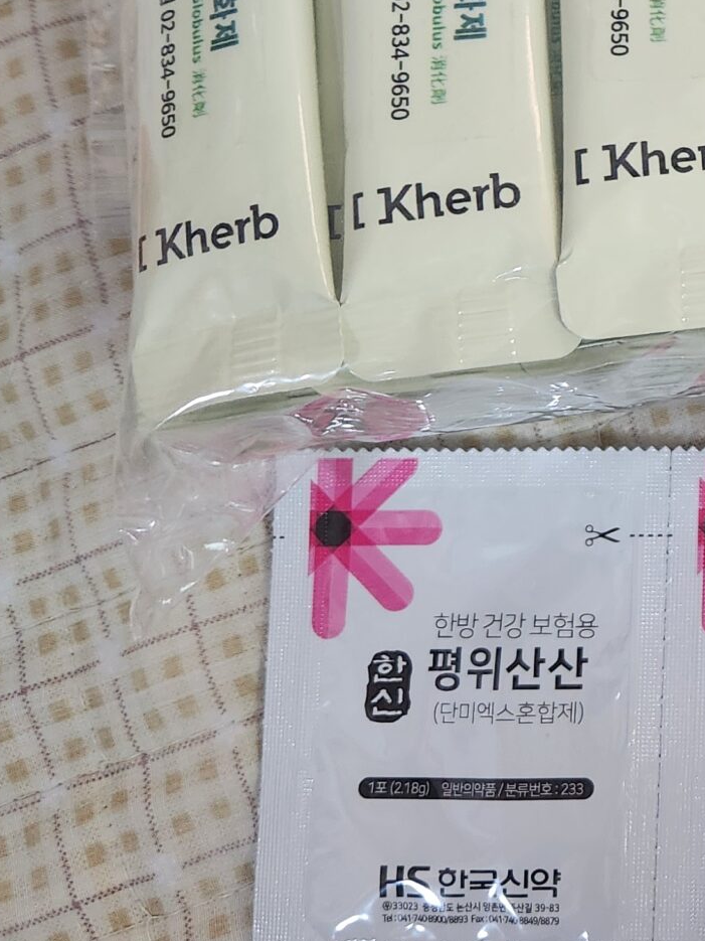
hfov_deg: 20.9
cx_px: 955
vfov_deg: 30.2
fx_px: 1711
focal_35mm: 63
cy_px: 239
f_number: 1.8
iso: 320
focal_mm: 5.4
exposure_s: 1/120
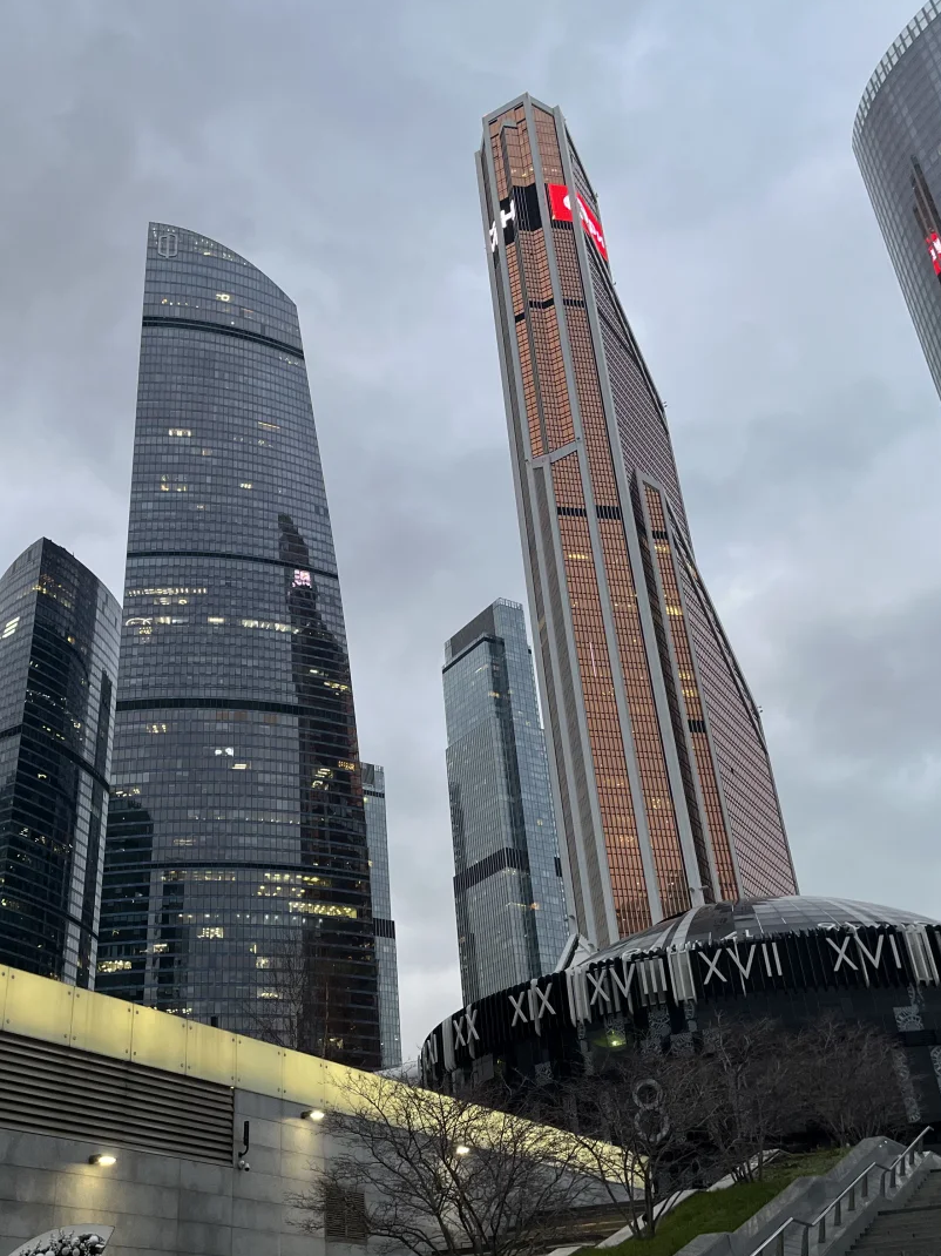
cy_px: 629
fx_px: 1269
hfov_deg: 40.4
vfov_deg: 52.6
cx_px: 357
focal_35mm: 35
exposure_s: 1/100
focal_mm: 5.1
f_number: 1.6
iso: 125
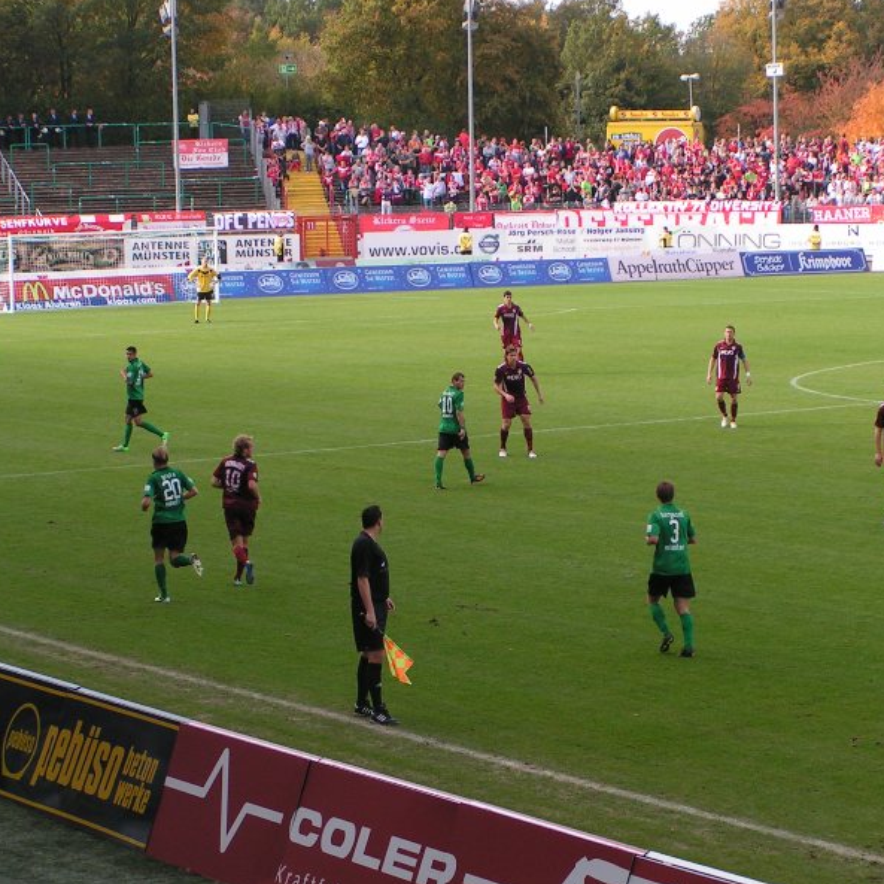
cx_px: 487
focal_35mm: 118
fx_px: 3409
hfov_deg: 14.8
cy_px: 443
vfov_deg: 14.8
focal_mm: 15.2
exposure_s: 1/200
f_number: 5
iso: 50
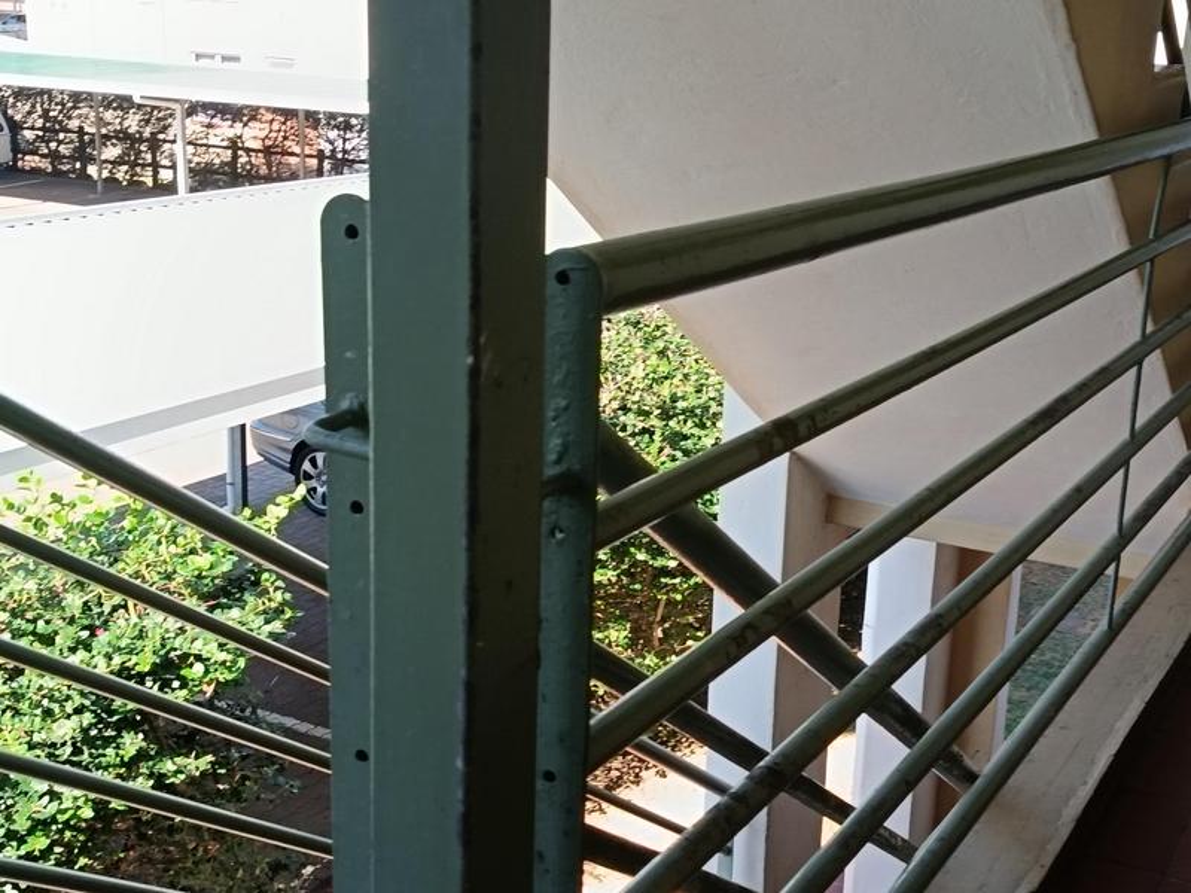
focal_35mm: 48
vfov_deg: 30.3
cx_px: 596
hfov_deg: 39.7
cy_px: 446
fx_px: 1651
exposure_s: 1/100
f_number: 1.75
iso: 163
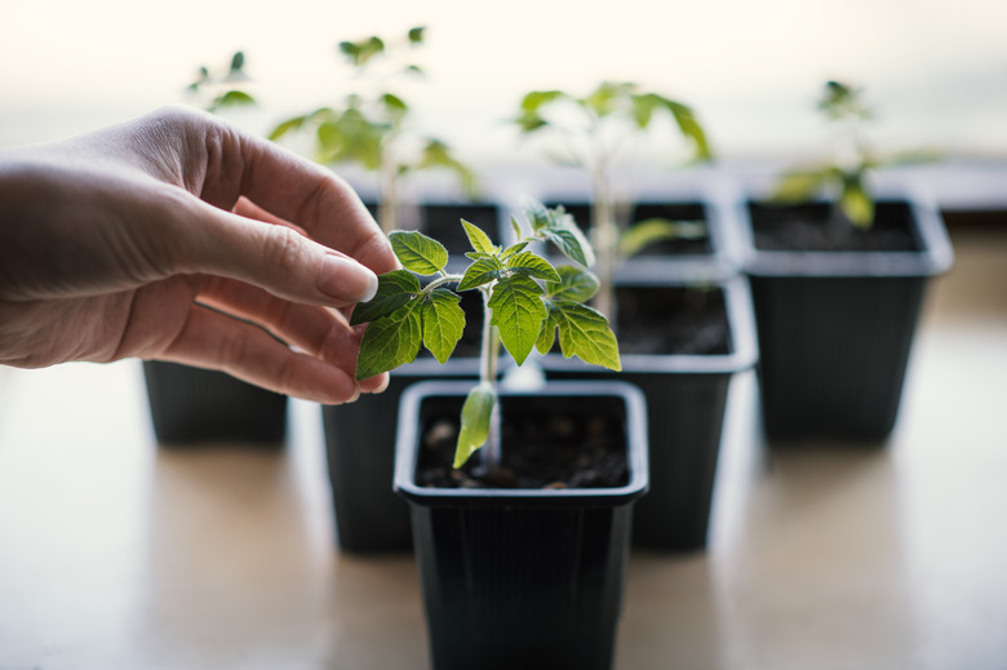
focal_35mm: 85
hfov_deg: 23.9
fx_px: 2376
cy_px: 335
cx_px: 504
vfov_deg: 16.1
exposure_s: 1/160
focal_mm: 85
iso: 160
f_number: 2
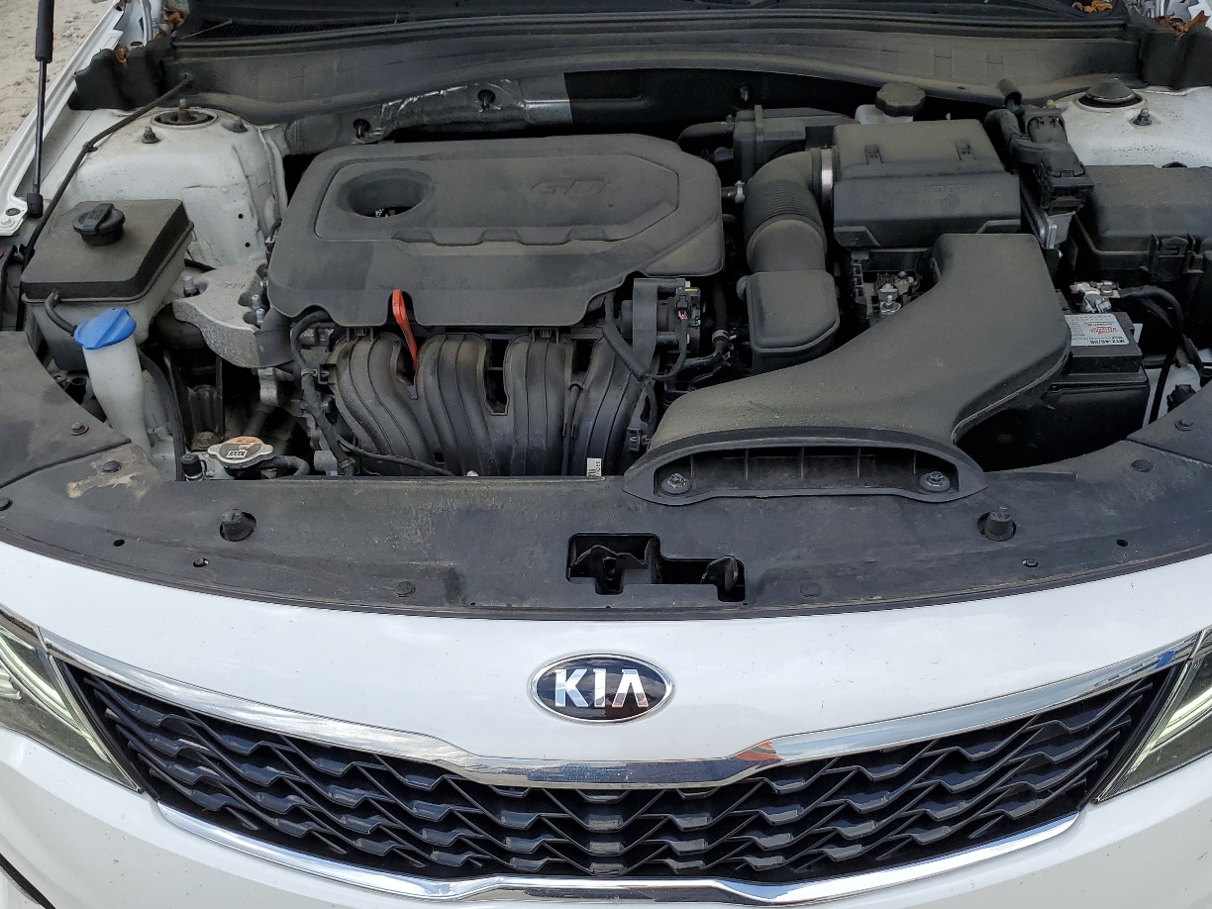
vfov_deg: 41.5
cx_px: 650
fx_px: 1190
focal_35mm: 34
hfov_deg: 53.9
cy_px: 572
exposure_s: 1/2500
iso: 50
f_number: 1.5
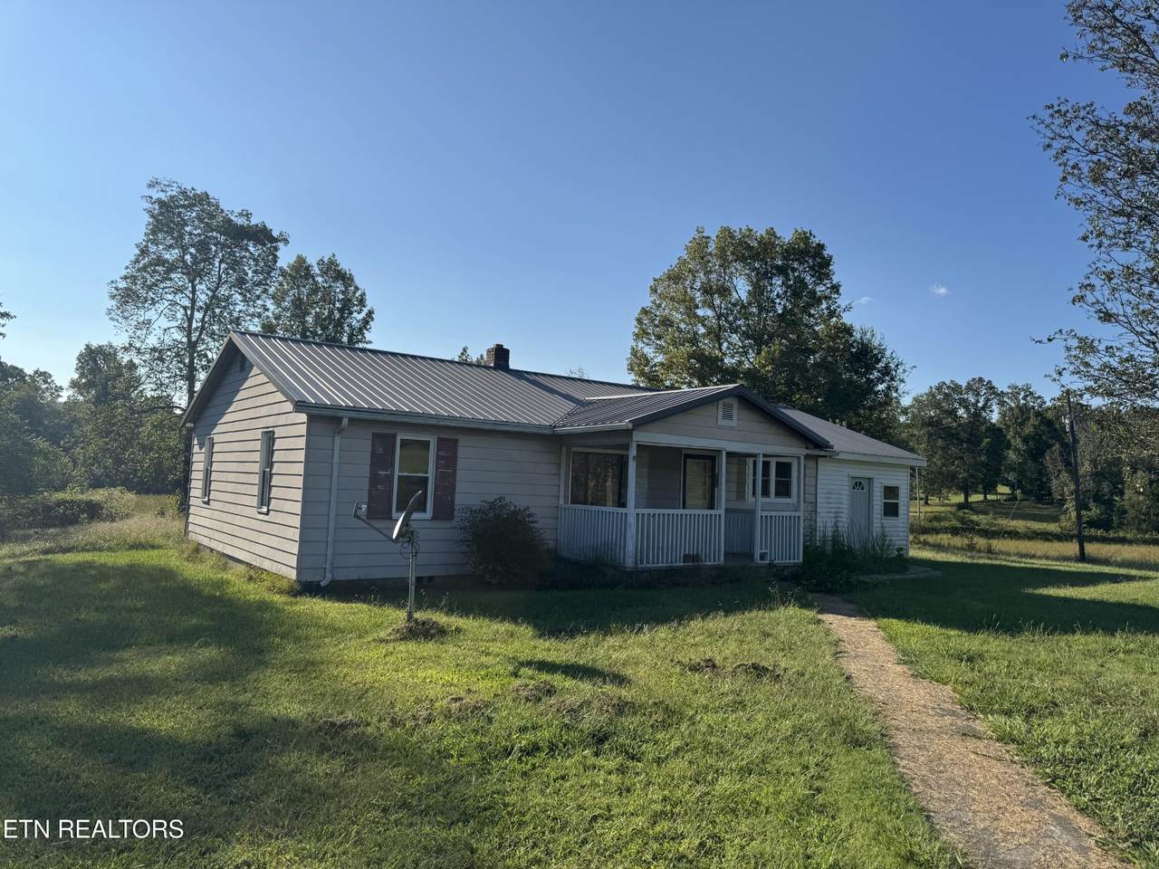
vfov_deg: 56.8
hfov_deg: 71.6
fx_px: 804
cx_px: 580
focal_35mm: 24
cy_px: 434
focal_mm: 6.76
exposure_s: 1/5348
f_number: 1.78
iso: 80
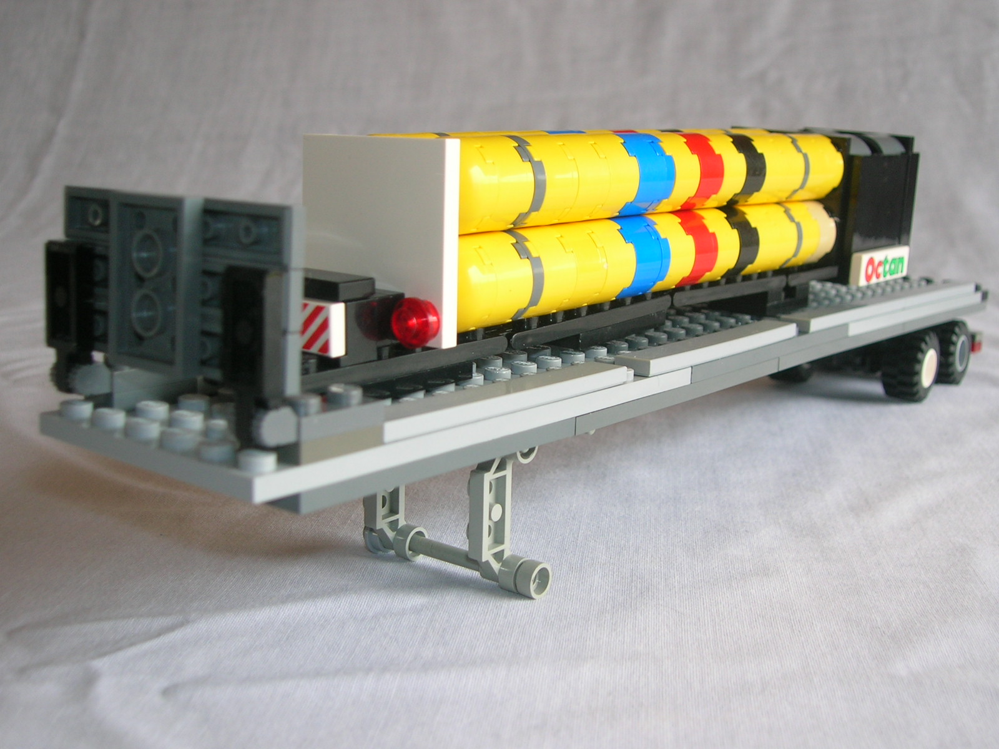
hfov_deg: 44.8
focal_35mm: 42
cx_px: 500
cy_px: 374
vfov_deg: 34.3
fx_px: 1212
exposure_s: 1/21.6
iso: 50
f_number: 3.1
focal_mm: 7
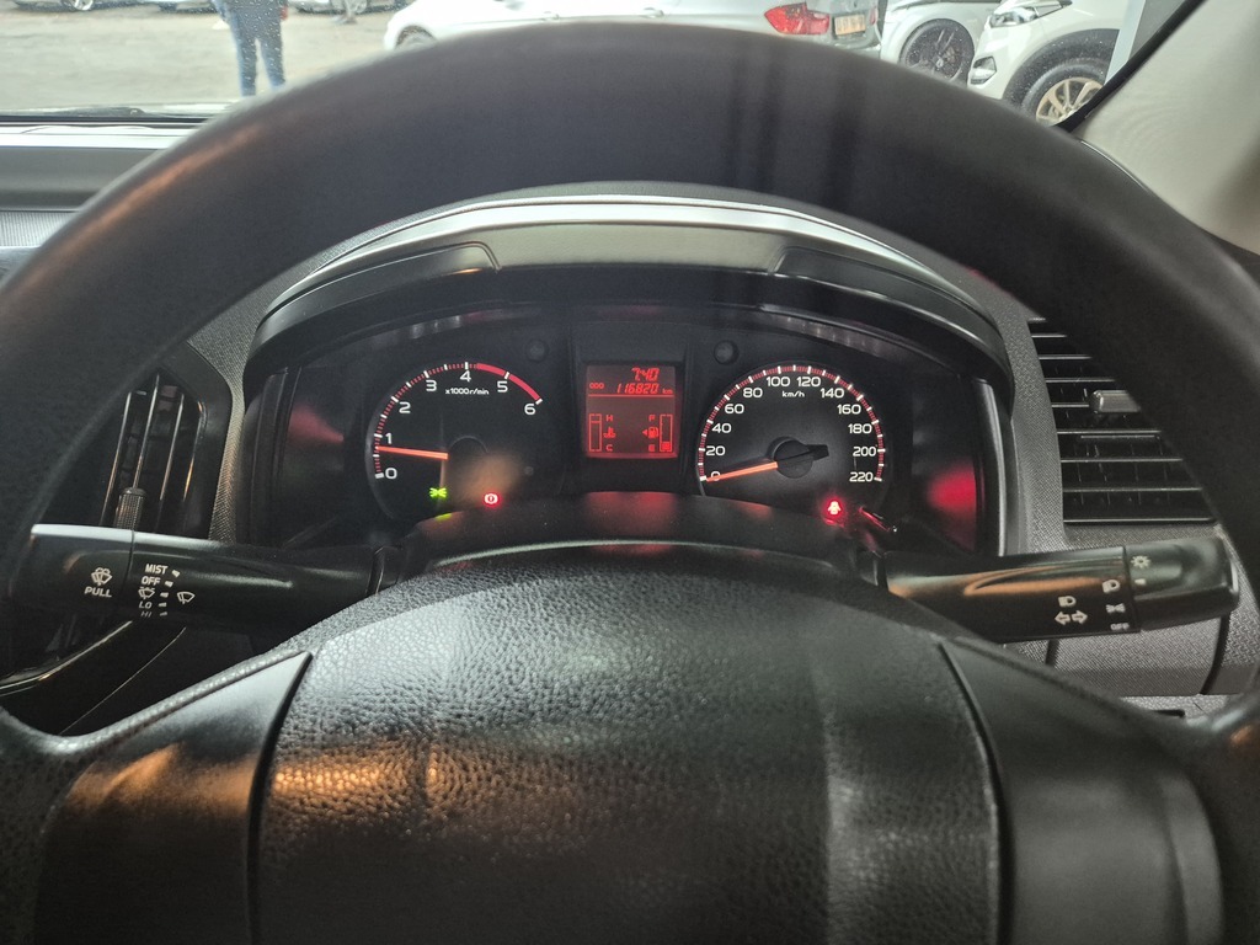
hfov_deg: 73.9
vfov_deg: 58.9
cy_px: 472
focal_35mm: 23
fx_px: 837
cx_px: 630
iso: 1600
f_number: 1.8
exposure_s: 1/50
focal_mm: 5.4
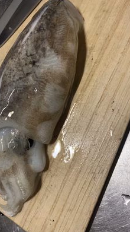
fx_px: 178
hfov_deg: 40.1
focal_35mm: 29
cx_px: 54
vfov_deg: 66.1
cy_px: 115
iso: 250
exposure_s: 1/50
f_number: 1.8
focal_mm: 4.25
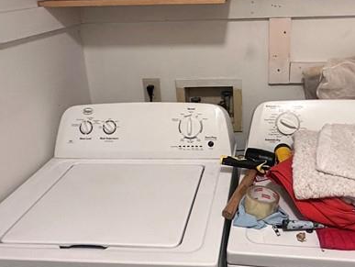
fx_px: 380
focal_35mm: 37
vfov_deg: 38.4
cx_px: 227
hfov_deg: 49.5
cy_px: 96
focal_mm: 2.22
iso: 500
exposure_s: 1/60
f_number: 2.2
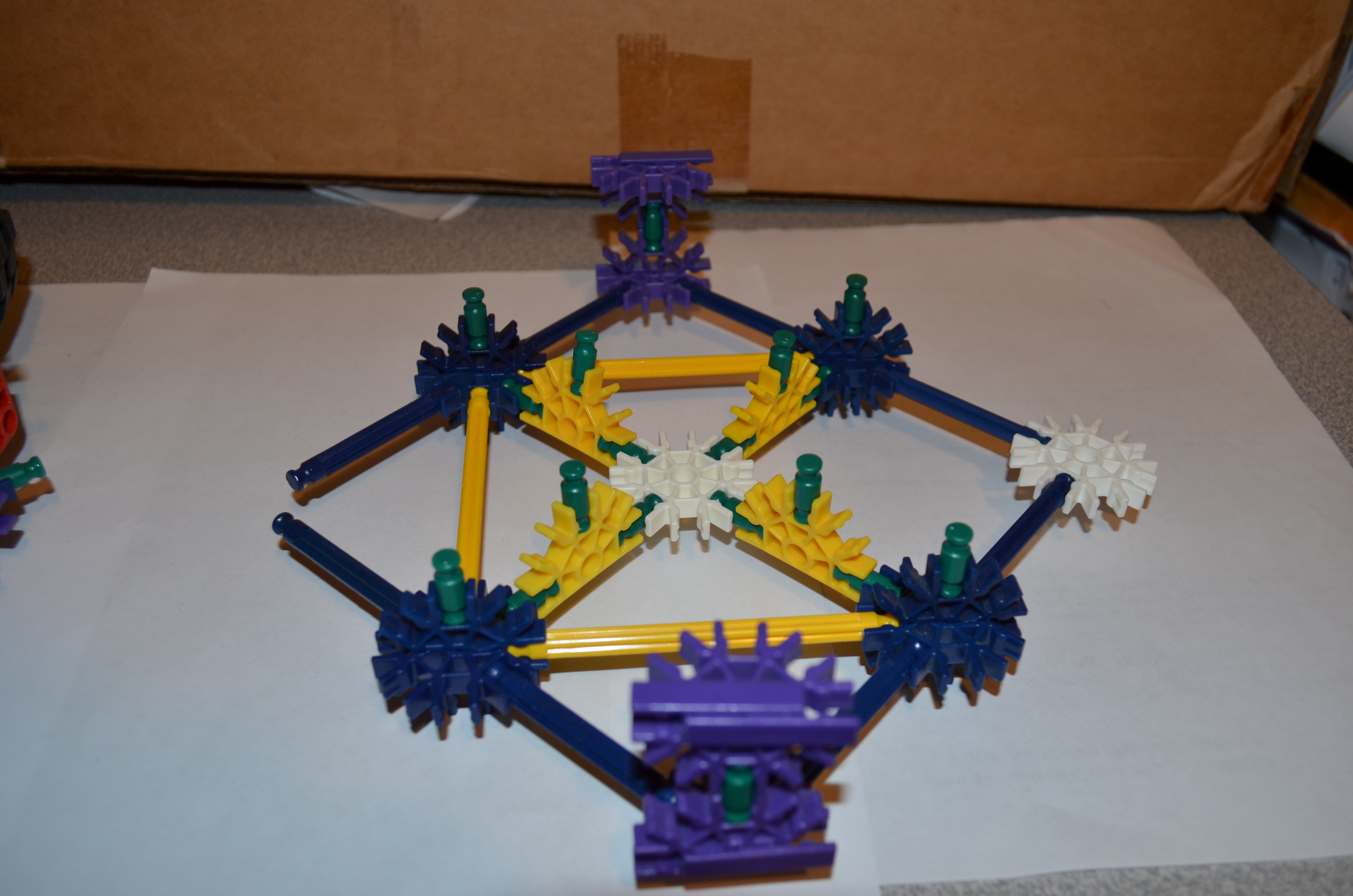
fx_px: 1238
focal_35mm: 33
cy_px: 448
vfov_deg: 39.8
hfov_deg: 57.3
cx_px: 676
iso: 200
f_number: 5.6
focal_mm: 22
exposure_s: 1/30
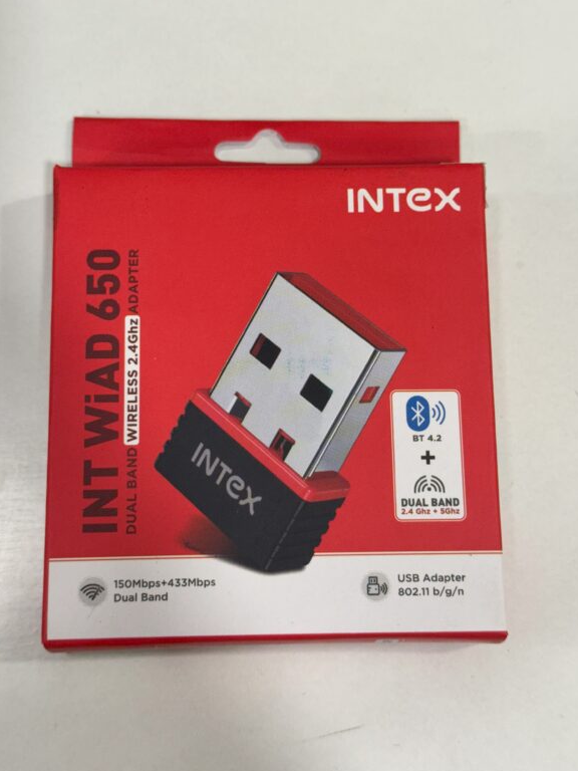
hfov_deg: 29.1
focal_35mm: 50
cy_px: 376
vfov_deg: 38.2
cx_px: 282
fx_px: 1113
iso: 100
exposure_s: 1/100
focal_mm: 6.76
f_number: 1.78
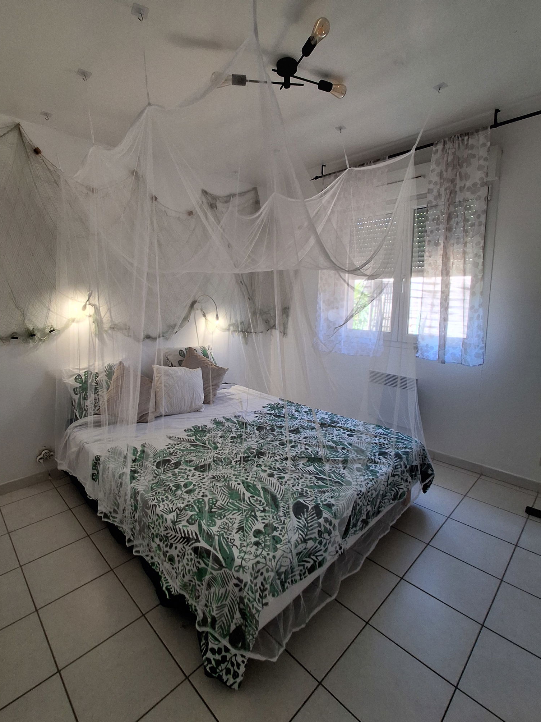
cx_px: 254
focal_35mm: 17
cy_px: 349
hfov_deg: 74.7
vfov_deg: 91.0
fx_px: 354
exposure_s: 1/50
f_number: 2.2
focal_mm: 1.46
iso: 100
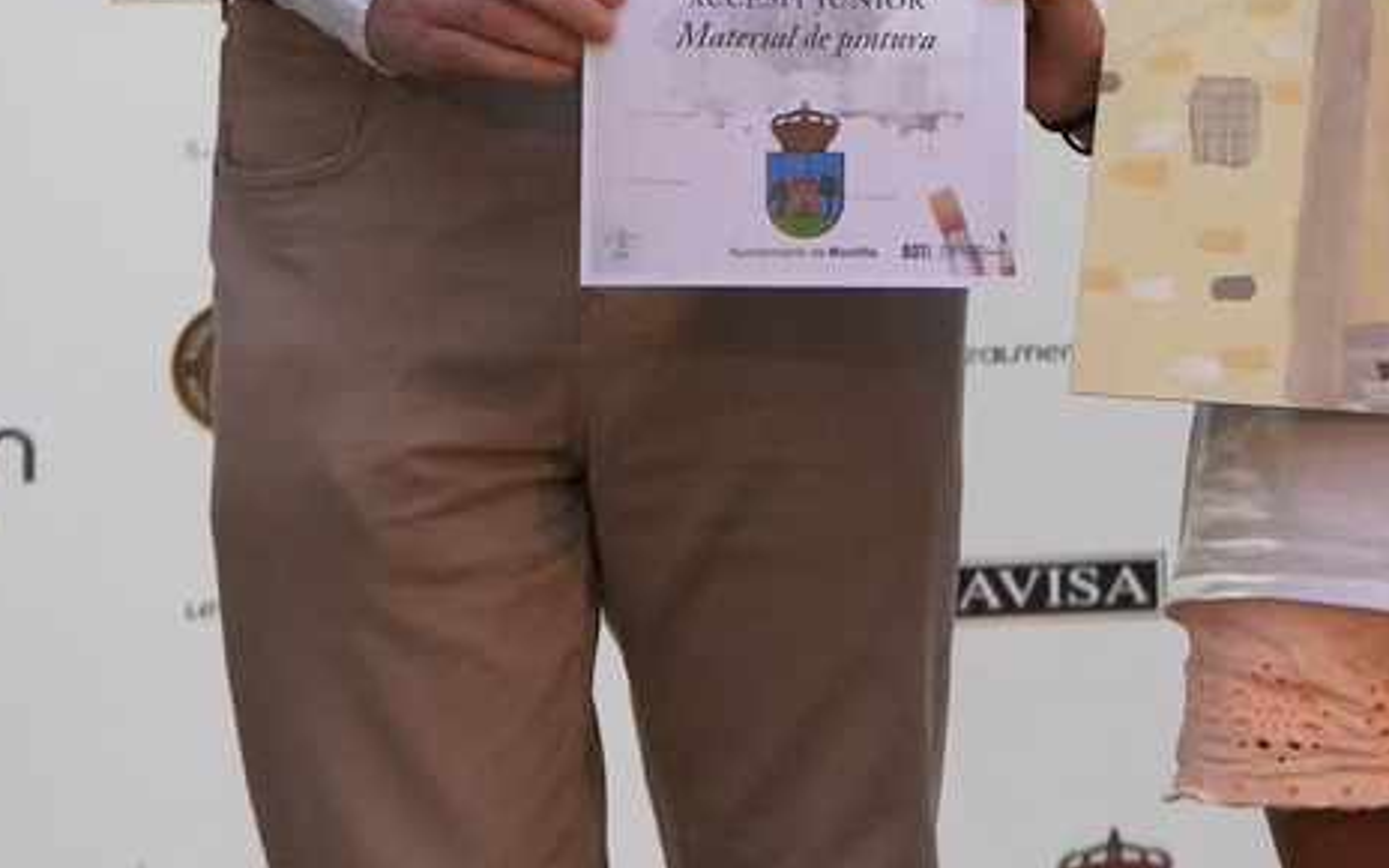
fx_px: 5981
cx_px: 1060
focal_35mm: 158
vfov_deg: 8.2
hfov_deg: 13.2
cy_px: -216
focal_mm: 45
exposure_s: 1/160
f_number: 4.5
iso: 10000
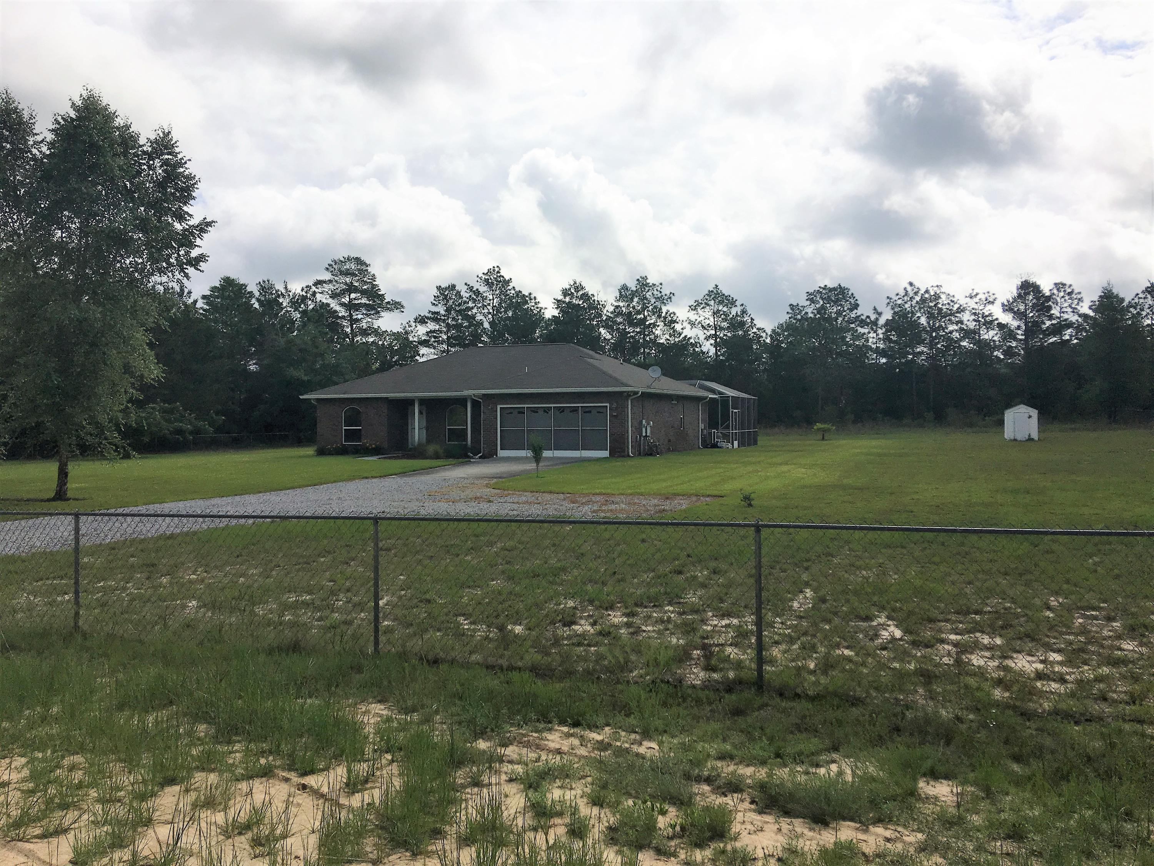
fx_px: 967
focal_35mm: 29
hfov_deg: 61.7
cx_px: 577
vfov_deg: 48.2
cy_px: 433
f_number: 2.2
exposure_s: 1/5128
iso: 25
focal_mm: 4.15
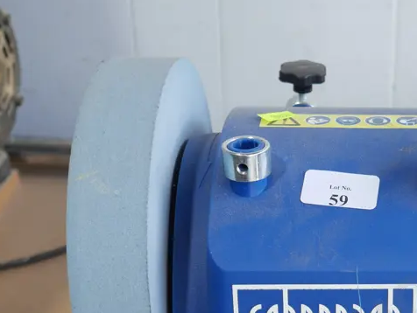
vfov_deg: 16.8
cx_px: 384
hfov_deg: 22.1
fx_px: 1037
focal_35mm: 86
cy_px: 319
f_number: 4.4
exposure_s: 1/80
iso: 200
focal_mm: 20
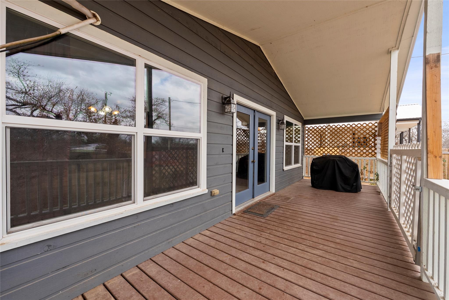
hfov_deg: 104.2
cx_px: 224
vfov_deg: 81.3
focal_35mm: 14
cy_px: 150
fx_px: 175
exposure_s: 1/13
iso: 160
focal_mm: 14
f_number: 11
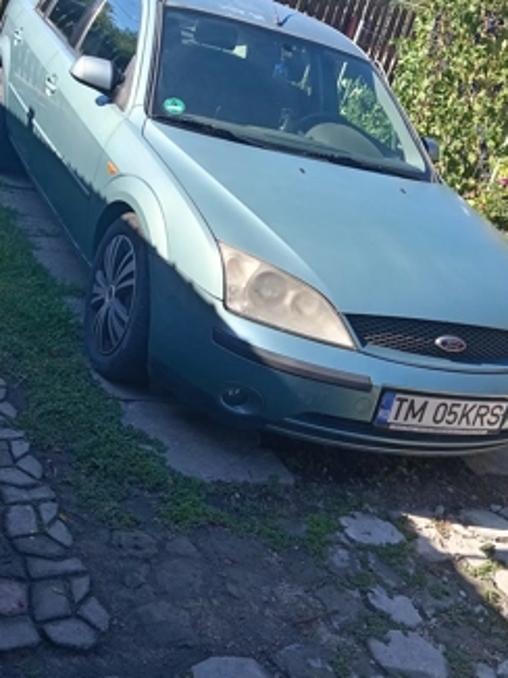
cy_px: 271
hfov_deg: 30.2
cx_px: 283
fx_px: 940
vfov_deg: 39.5
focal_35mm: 48
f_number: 1.8
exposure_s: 1/232
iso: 100
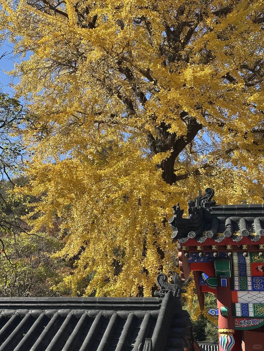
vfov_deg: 39.7
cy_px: 176
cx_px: 132
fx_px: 488
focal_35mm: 48
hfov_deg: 30.3
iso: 64
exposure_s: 1/1848
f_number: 1.78
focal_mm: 6.86
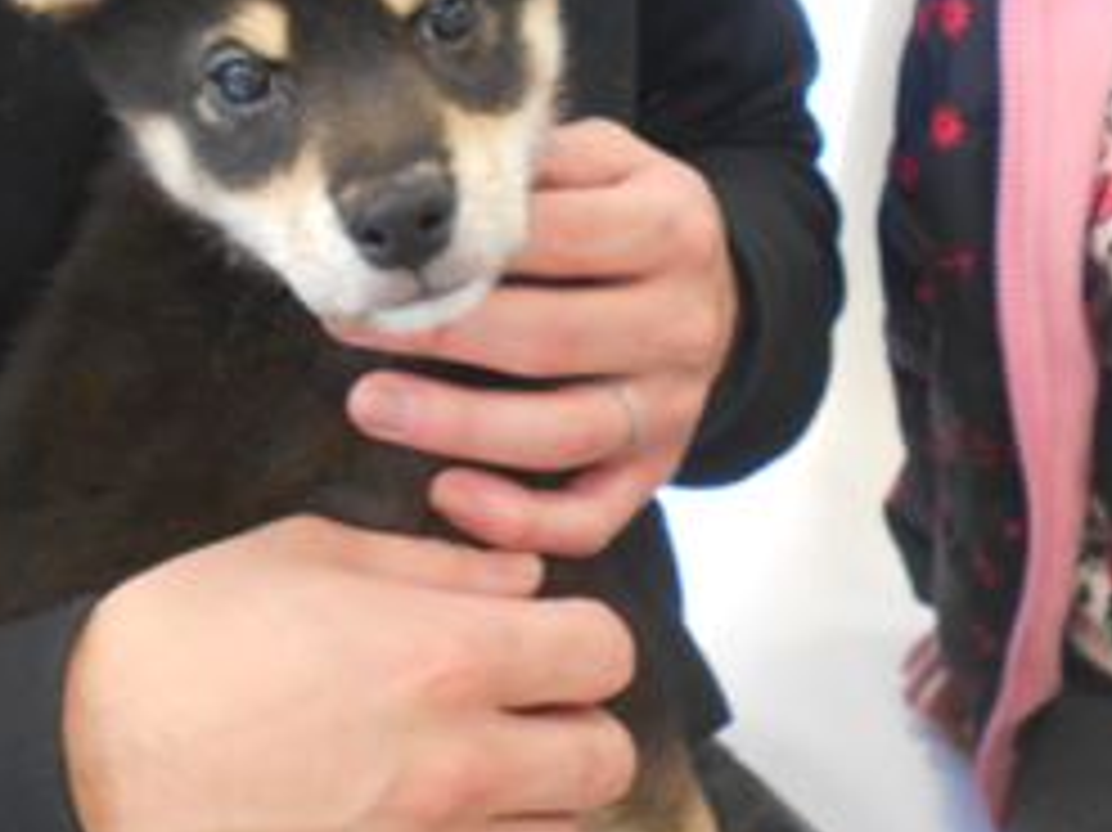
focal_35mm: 73
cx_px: 900
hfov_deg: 26.2
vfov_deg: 19.6
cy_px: 18
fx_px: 2344
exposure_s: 1/30
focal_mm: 5.1
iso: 280
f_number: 3.4
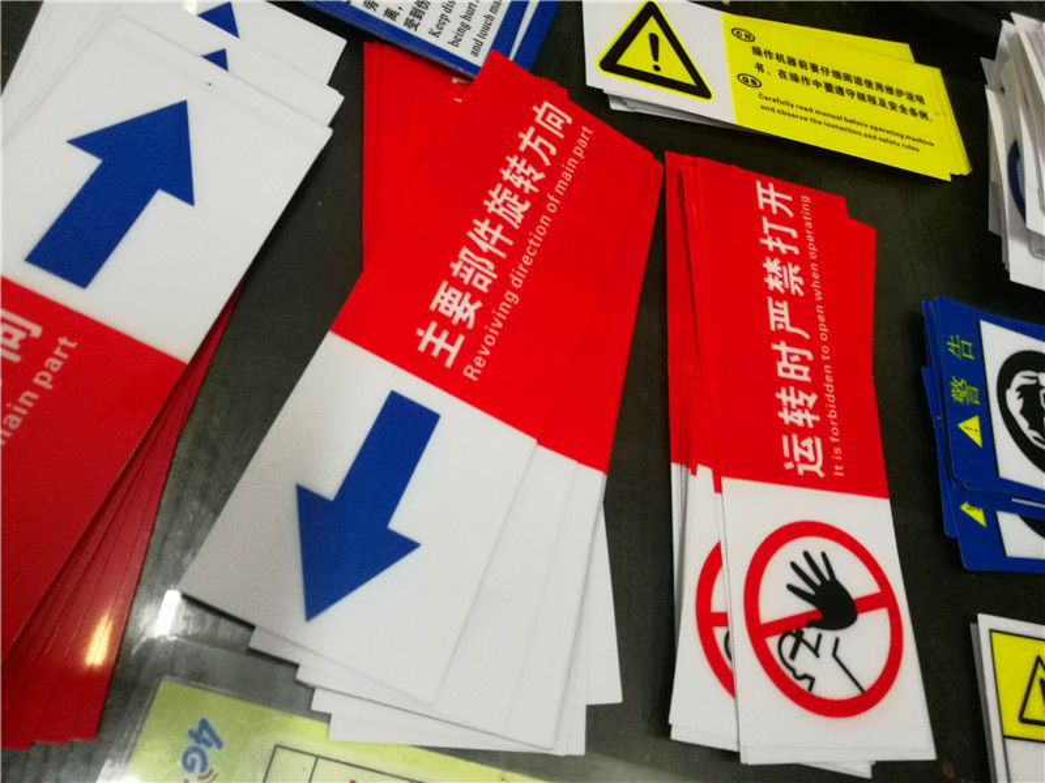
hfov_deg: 65.3
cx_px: 522
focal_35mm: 27
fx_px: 815
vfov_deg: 51.4
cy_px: 392
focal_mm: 4.5
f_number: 2.2
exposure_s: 1/25
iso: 500
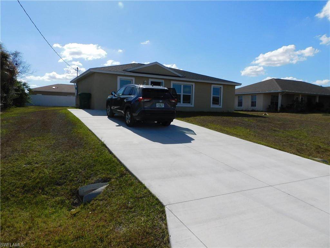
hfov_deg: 71.6
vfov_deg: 56.8
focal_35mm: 24
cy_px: 124
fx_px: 229
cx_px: 165
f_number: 4.2
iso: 125
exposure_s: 1/1600
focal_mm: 4.3
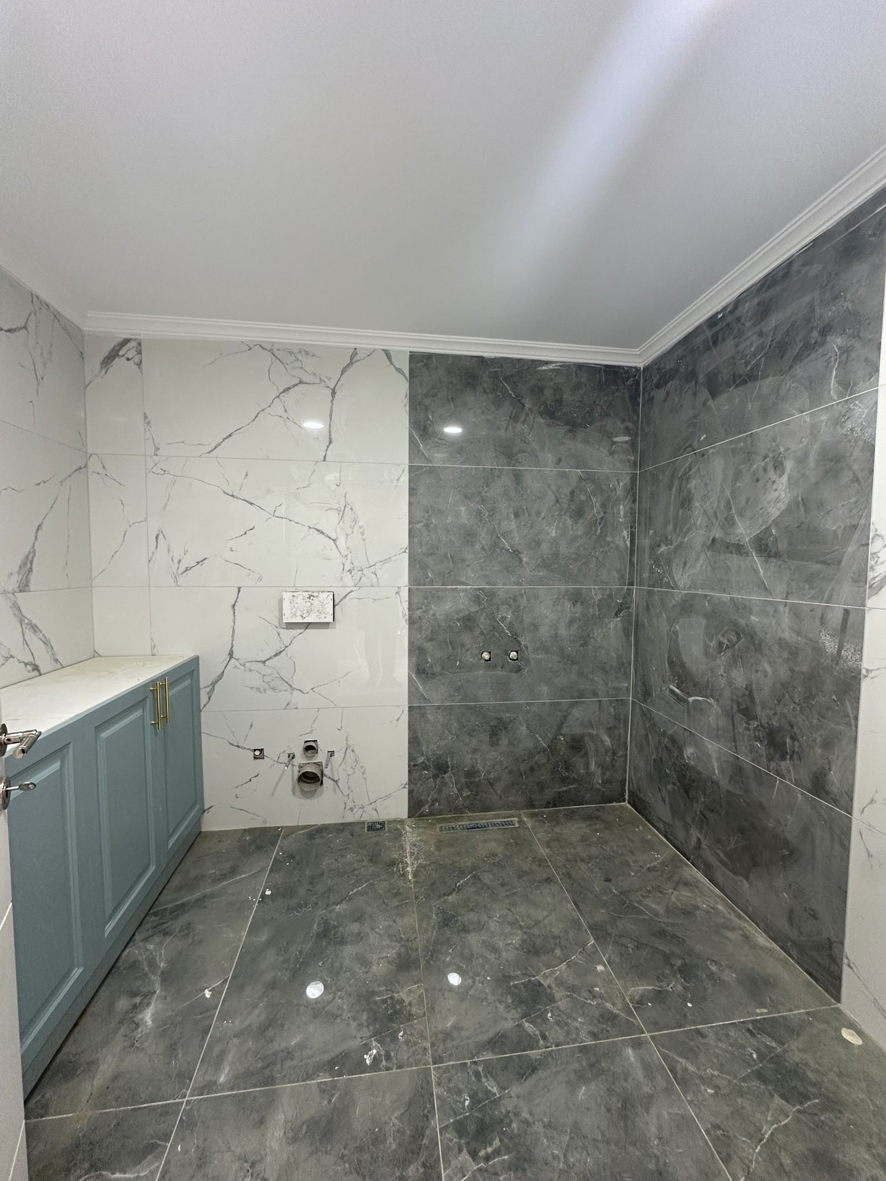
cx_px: 443
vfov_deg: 102.1
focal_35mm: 14
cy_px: 590
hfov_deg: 85.7
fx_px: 478
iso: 200
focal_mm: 2.22
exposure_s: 1/50
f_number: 2.2
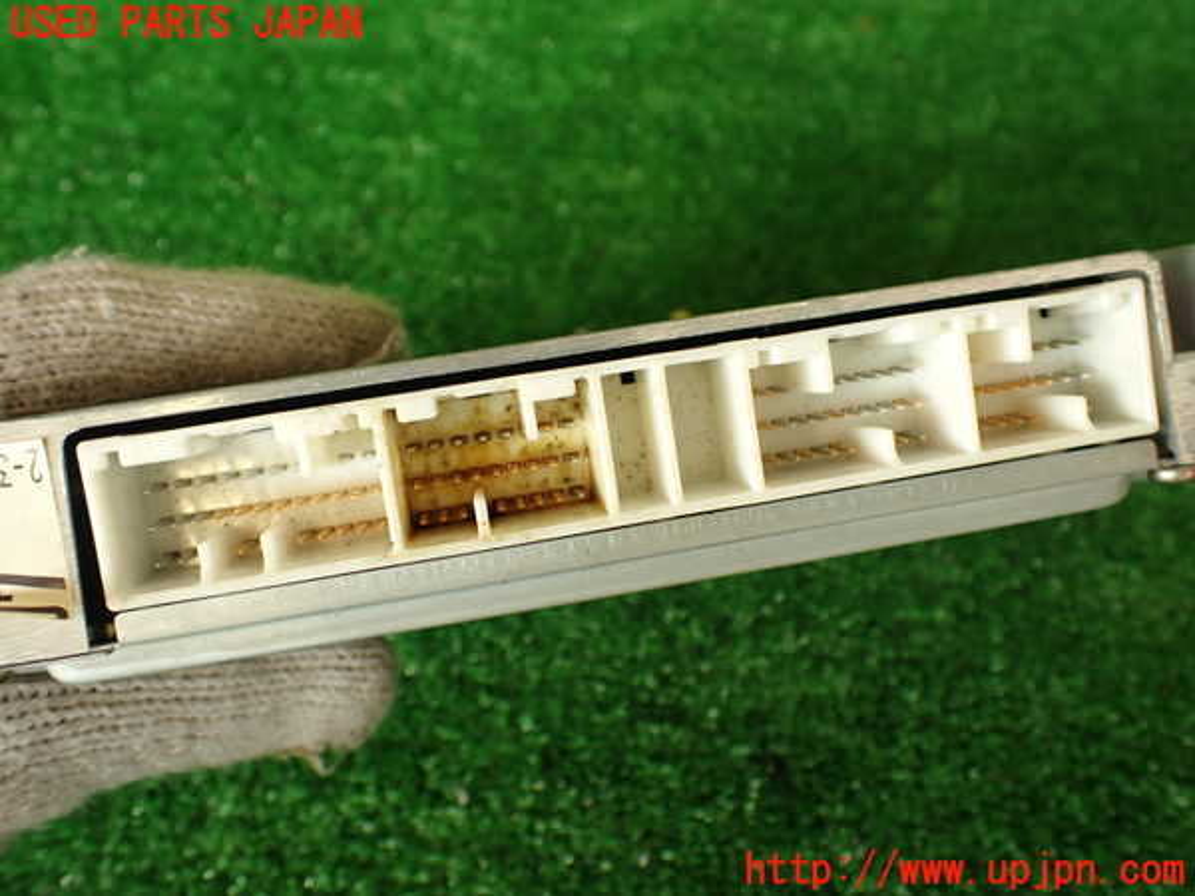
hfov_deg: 56.8
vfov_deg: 44.2
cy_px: 448
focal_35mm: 32
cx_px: 598
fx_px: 1105
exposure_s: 1/60
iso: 100
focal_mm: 5.79
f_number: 2.4
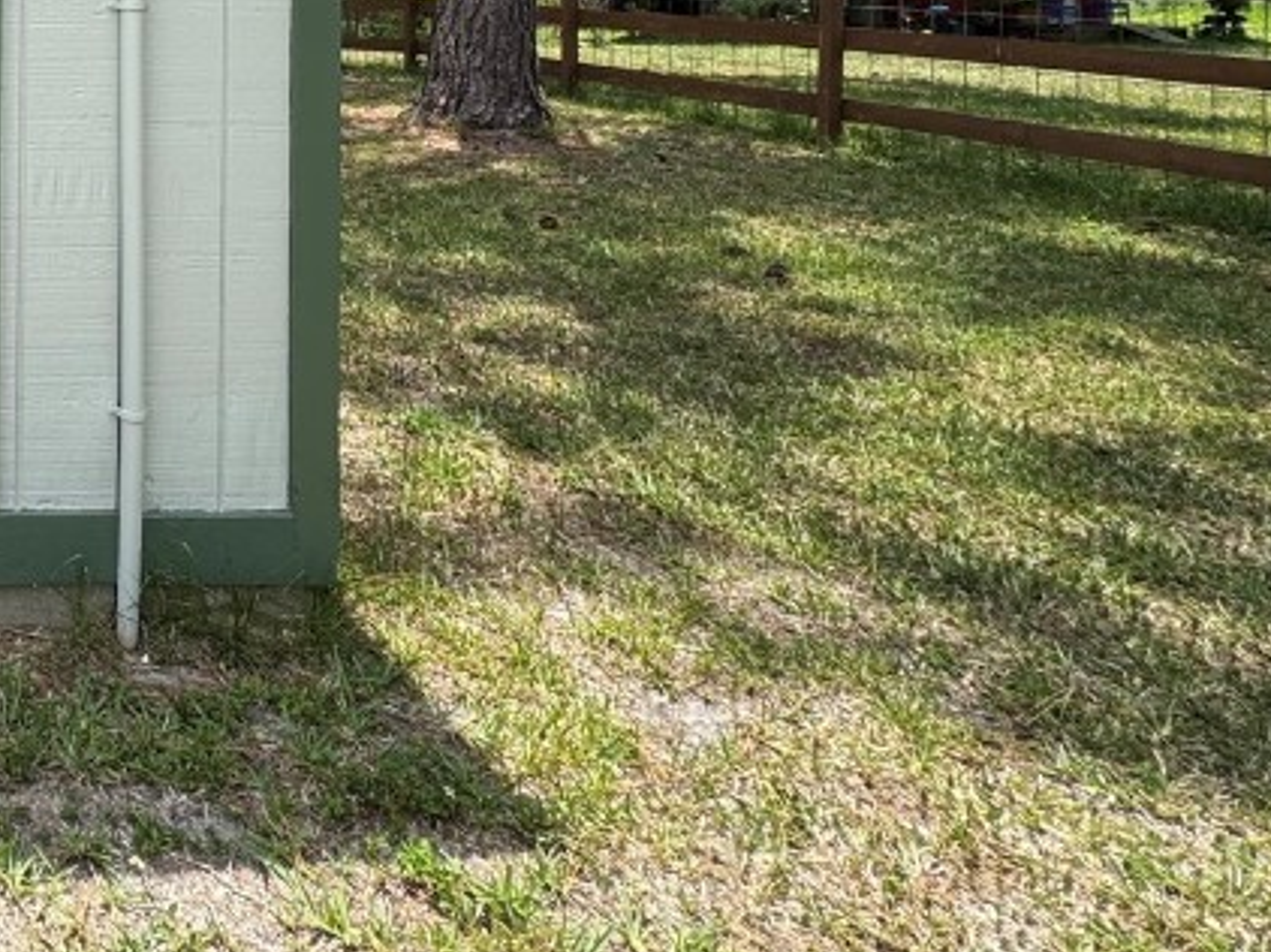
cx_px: -250
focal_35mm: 34
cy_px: -60
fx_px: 1248
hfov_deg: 39.3
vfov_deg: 36.3
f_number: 2.2
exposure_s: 1/636
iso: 40
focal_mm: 2.22
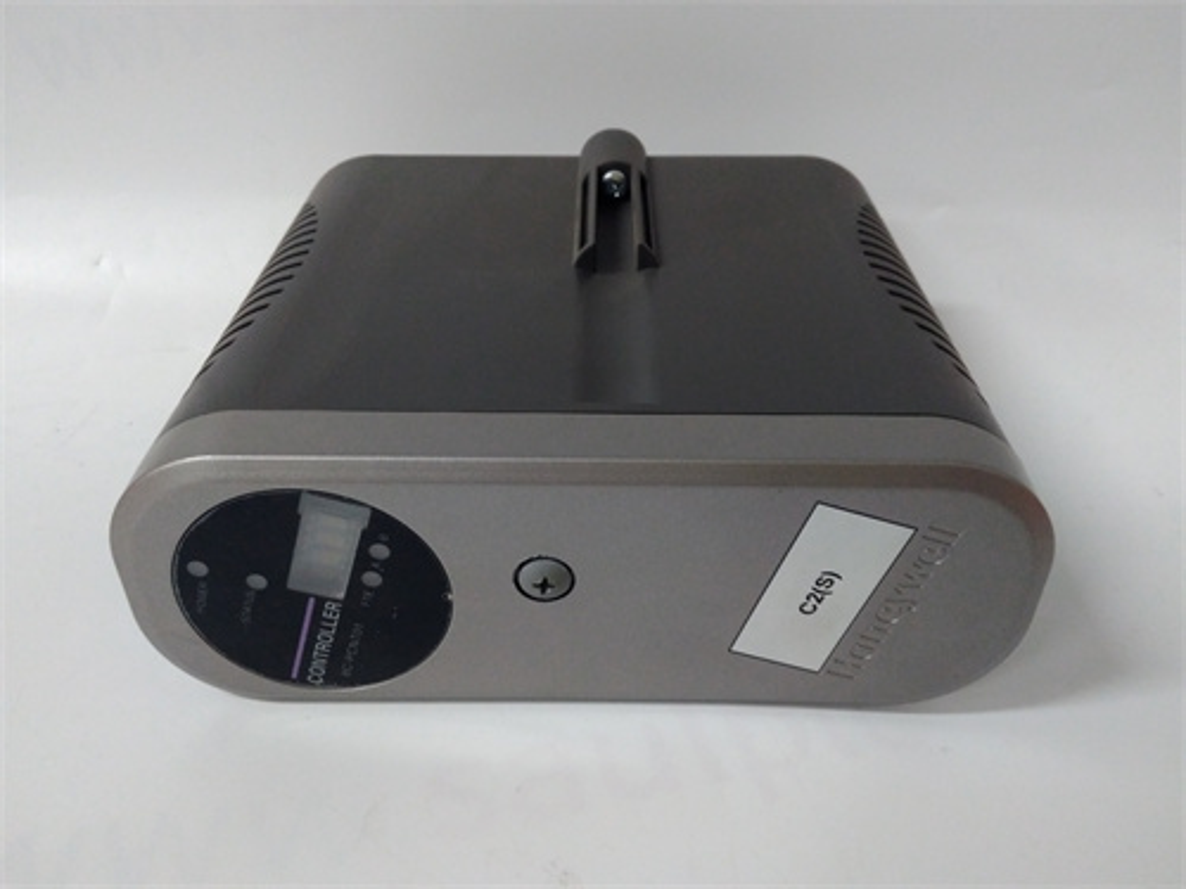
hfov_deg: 65.3
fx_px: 925
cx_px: 593
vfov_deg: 51.4
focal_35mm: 27
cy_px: 444
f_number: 2
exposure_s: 1/33
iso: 487
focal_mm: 3.79
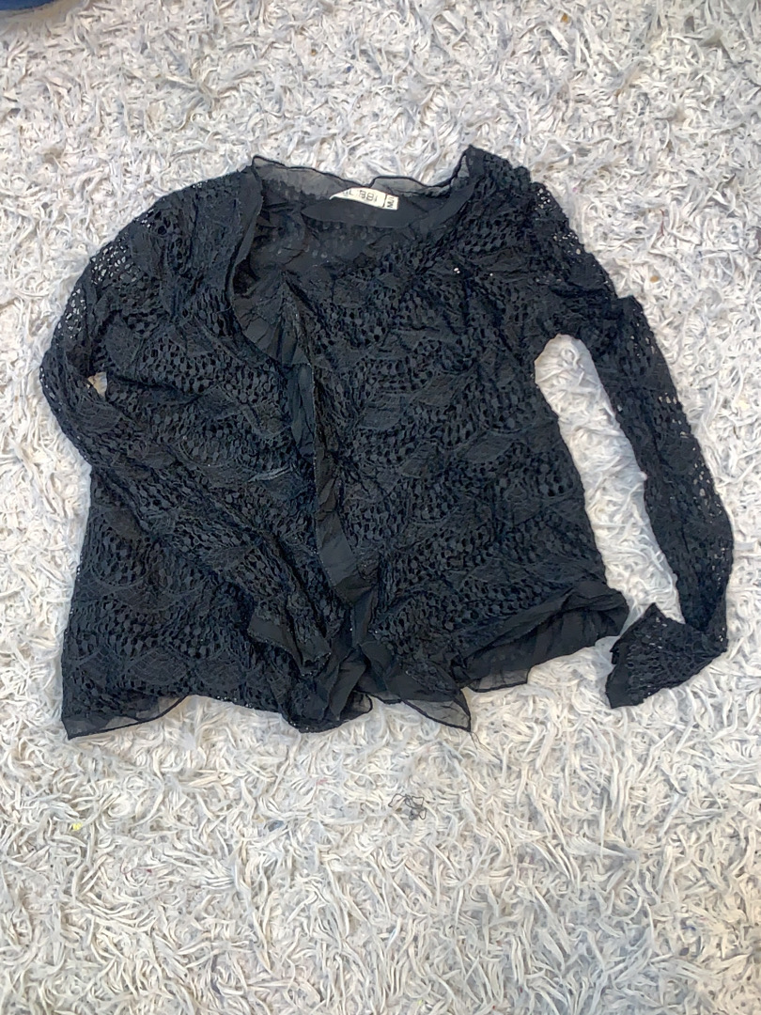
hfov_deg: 53.1
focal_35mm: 26
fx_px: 762
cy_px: 508
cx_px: 380
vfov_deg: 67.3
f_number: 1.8
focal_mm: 4.25
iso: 80
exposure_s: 1/100
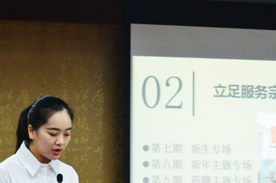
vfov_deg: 8.5
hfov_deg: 12.8
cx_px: 211
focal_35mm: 160
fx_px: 1225
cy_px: 120
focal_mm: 55
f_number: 5.6
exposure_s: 1/40
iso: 1600
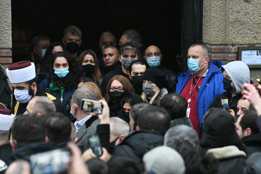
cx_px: 130
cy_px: 87
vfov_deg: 6.9
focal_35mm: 200
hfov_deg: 10.3
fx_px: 1450
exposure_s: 1/200
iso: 2000
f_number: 5.6
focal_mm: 200
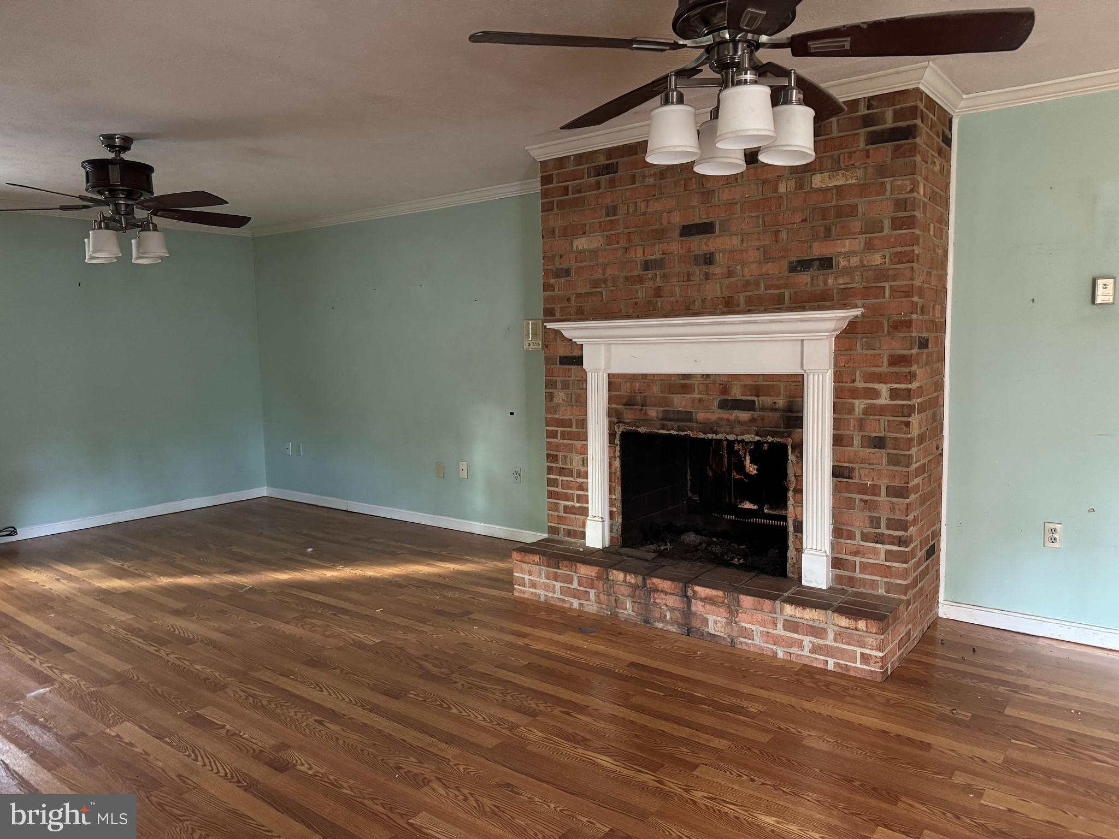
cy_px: 420
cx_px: 560
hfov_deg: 71.6
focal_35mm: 24
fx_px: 776
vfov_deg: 56.8
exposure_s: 1/36
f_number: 1.78
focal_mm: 6.76
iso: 1000
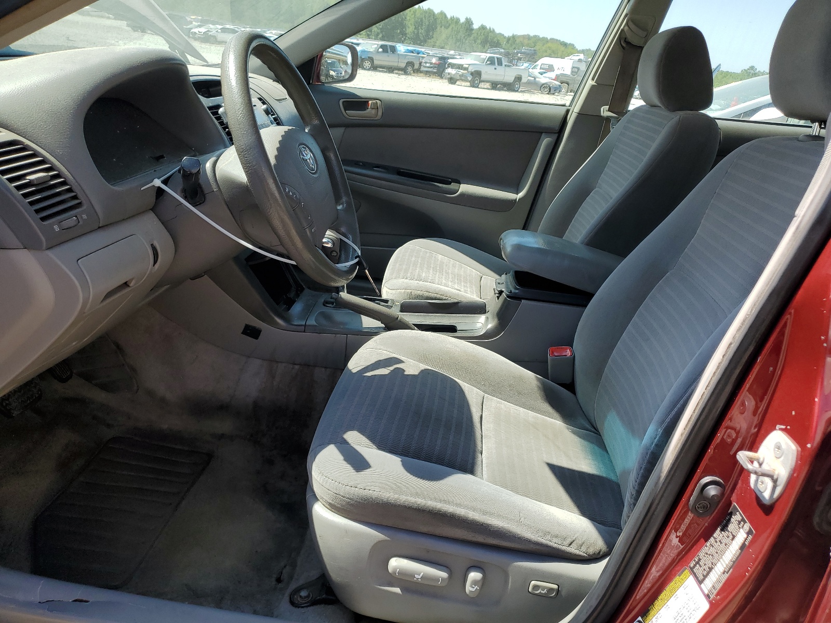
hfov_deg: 67.3
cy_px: 312
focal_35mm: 26
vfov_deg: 53.1
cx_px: 416
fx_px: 624
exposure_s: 1/1000
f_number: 1.5
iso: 50
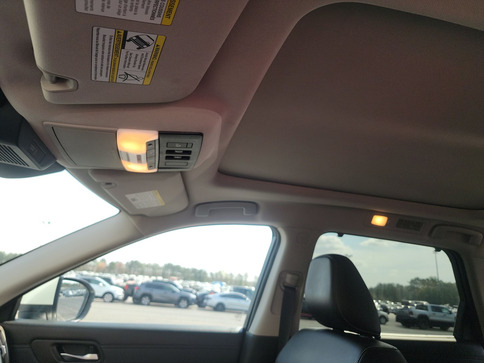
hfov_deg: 71.6
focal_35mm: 24
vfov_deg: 56.8
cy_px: 182
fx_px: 336
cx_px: 242
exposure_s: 1/181
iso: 50
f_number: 1.8
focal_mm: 6.7
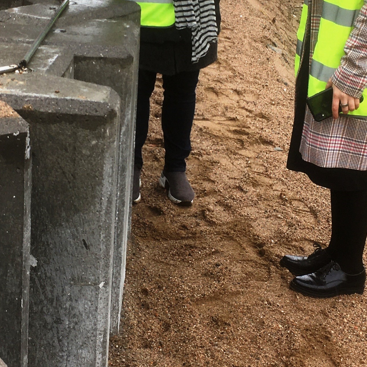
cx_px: 129
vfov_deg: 21.8
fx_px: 948
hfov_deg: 21.9
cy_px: 123
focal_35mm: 79
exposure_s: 1/110
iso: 25
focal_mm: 4.15
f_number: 2.2
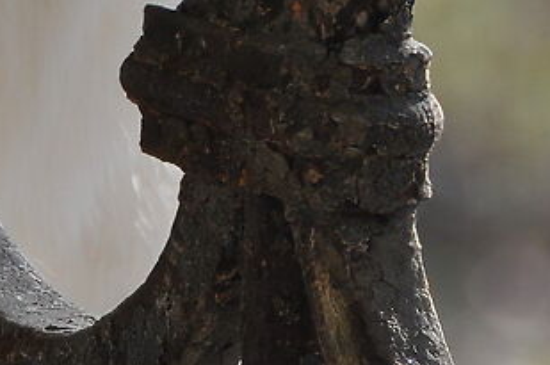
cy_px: -548
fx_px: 30187
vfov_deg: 0.7
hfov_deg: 1.0
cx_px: 16
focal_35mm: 1979
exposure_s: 1/250
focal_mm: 170
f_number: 5.6
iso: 400
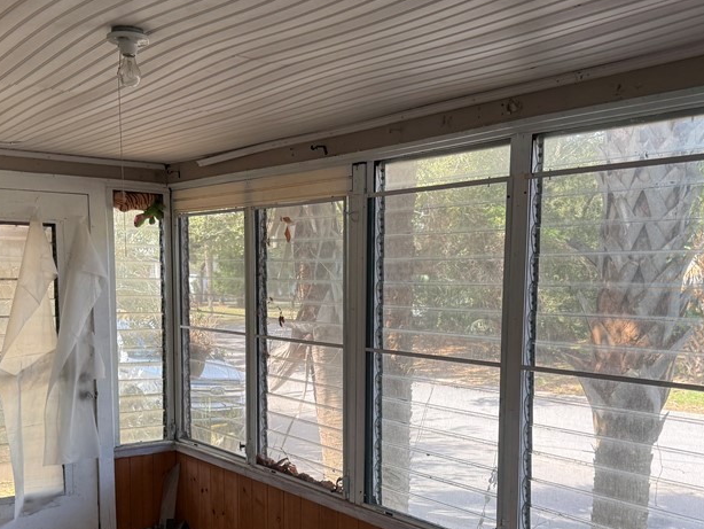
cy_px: 390
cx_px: 318
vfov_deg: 35.3
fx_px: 814
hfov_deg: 46.7
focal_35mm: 40
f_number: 1.78
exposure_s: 1/231
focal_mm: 6.76
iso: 100
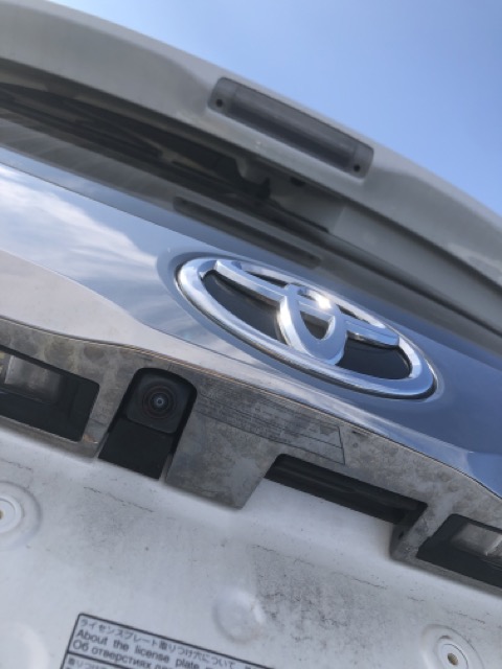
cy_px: 334
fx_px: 541
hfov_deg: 49.7
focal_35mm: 28
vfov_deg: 63.4
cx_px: 251
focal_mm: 3.99
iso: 20
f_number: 1.8
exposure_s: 1/1297
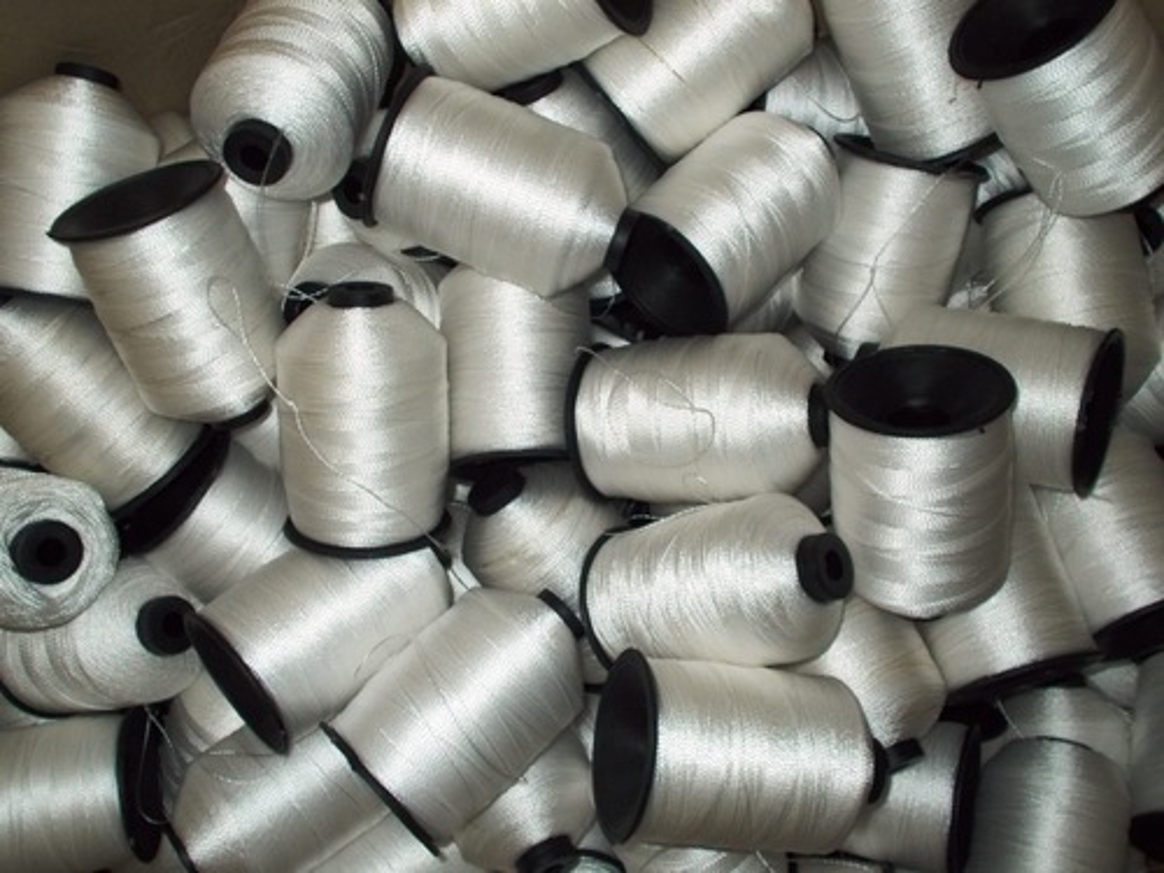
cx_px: 582
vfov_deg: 36.8
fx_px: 1311
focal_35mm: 39
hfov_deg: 47.9
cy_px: 436
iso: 200
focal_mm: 6.9
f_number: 3.9
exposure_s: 1/30
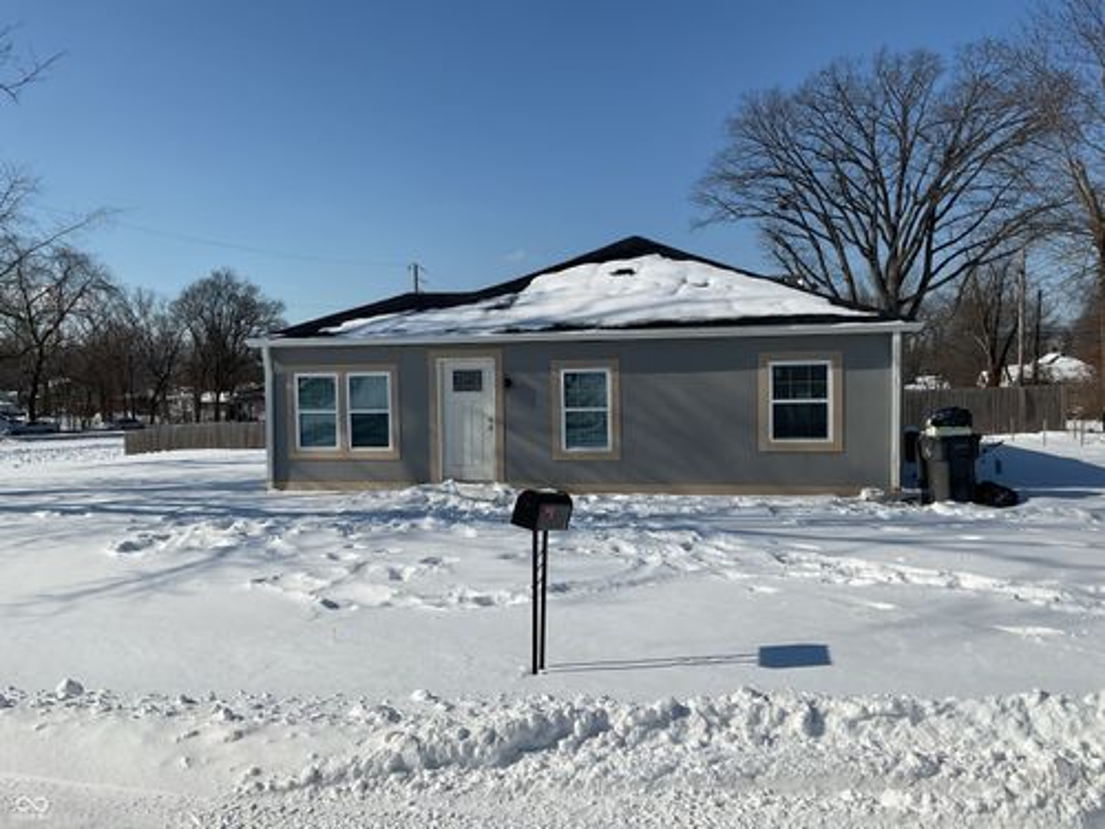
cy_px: 414
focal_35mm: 29
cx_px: 552
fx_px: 926
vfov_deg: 48.2
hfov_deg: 61.7
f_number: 1.8
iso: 16
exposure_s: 1/5814
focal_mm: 3
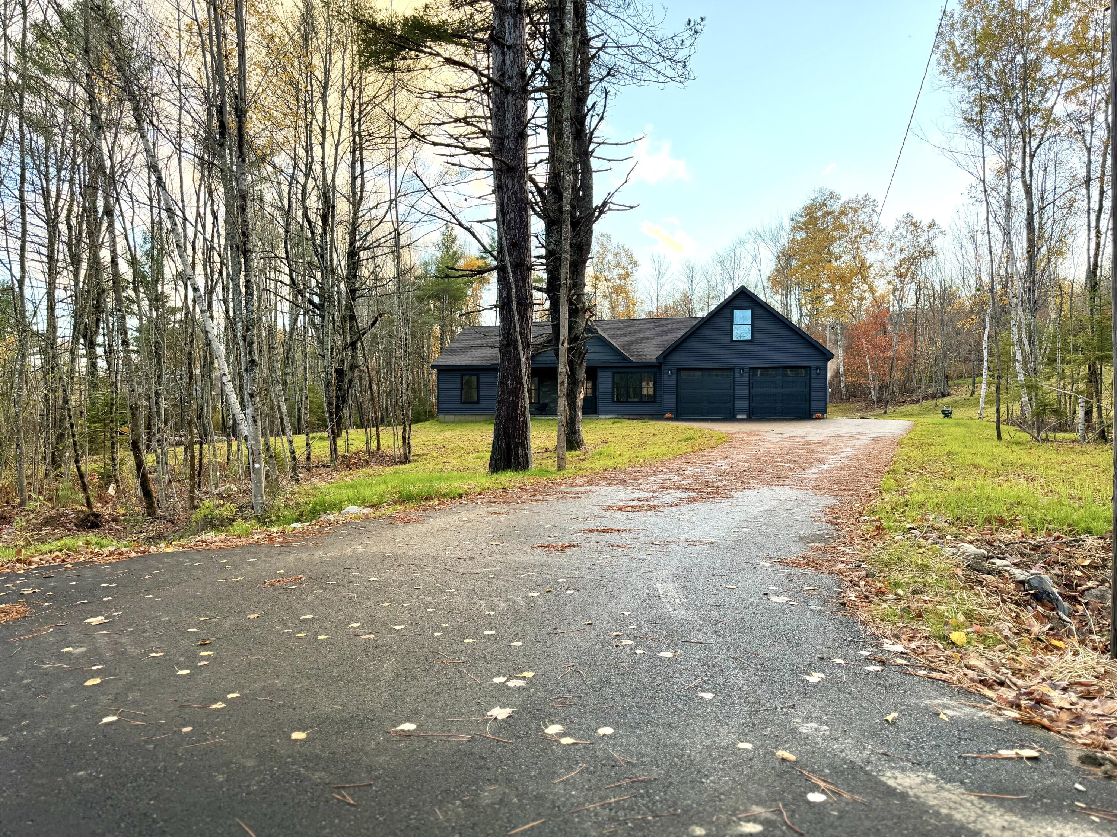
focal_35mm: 24
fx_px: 774
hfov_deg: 71.6
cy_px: 418
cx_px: 558
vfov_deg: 56.8
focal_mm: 6.76
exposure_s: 1/435
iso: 100
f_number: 1.78
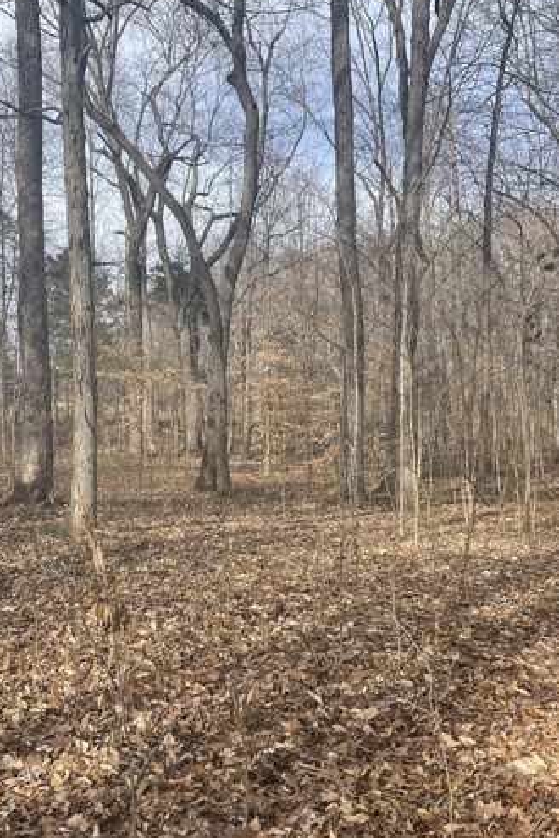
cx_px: 195
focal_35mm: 35
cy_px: 460
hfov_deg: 37.5
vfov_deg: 54.3
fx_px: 815
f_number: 1.6
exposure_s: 1/1323
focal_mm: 5.1
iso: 32
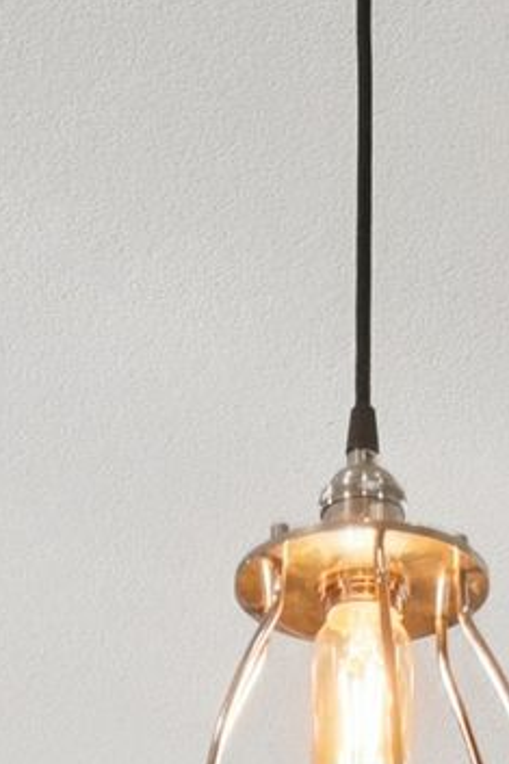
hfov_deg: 8.7
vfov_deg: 10.4
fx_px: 3338
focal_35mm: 157
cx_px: 260
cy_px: 2084
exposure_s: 1/60
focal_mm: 18.5
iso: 400
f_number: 8
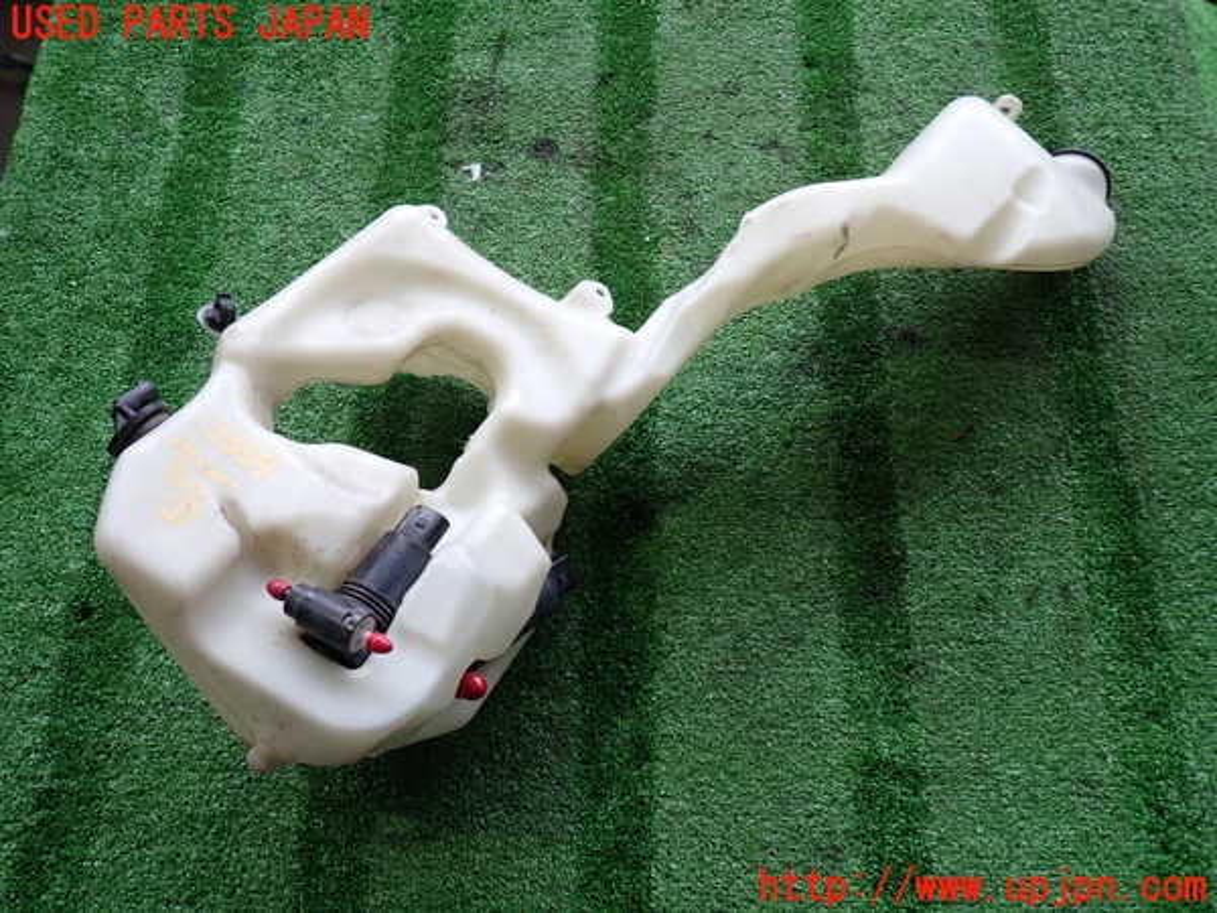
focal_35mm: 25
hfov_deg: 69.4
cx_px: 608
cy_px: 456
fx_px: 879
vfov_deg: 54.9
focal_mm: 4.5
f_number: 2
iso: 100
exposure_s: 1/80
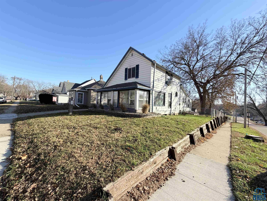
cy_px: 100
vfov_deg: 85.7
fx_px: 108
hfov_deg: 102.1
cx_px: 134
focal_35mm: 14
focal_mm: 2.22
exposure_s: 1/770
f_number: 2.2
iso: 32
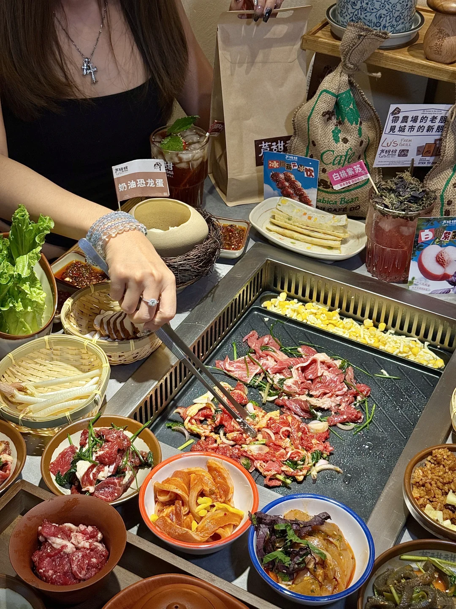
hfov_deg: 30.3
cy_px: 304
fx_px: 843
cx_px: 228
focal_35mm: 48
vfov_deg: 39.7
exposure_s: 1/121
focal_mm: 6.76
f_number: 1.78
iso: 64
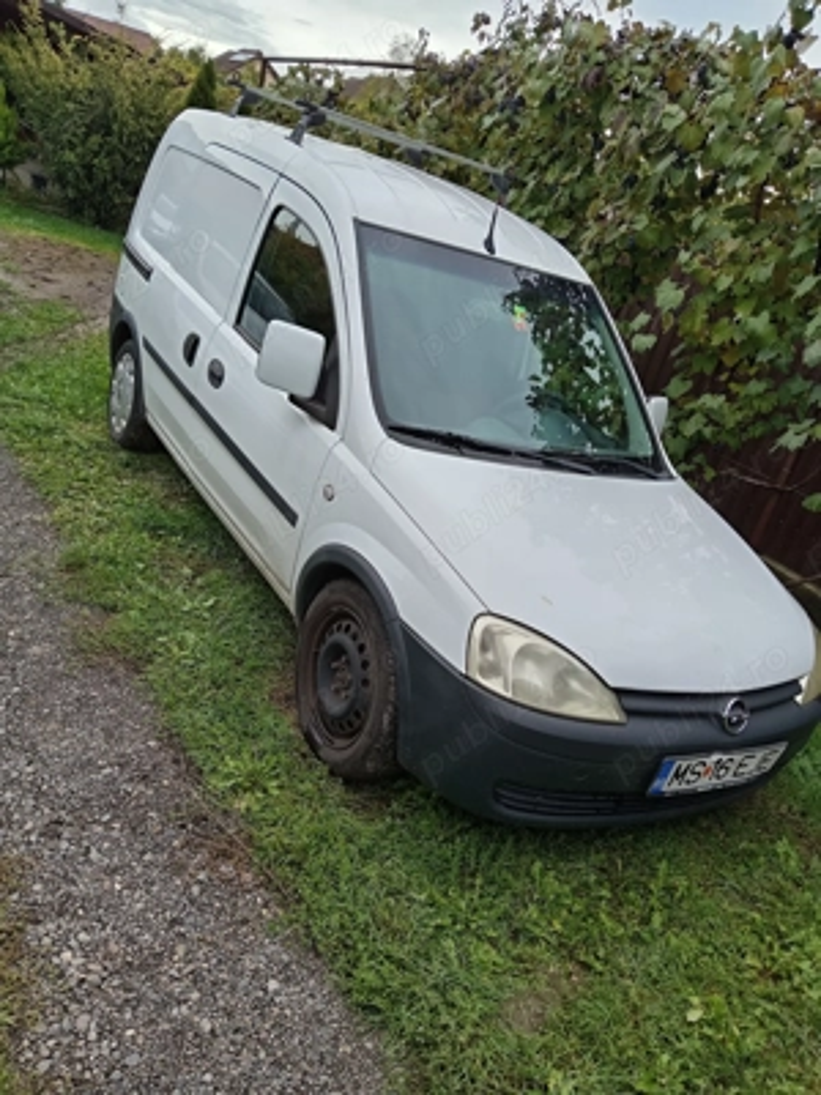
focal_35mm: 27
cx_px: 410
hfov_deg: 51.4
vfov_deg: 65.3
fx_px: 854
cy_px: 548
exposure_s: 1/133
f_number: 1.8
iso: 100
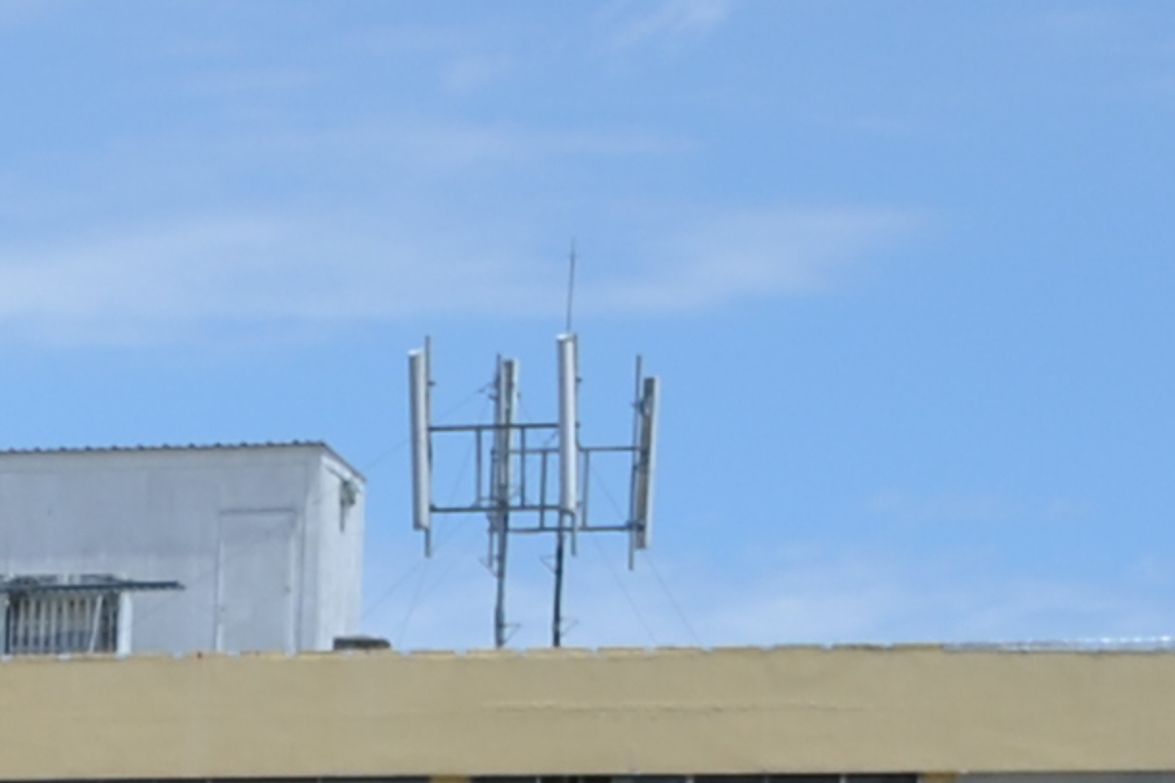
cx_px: -1435
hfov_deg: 7.8
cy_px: 2849
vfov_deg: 5.1
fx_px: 8124
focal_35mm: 249
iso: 100
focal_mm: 22
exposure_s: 1/250
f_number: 8
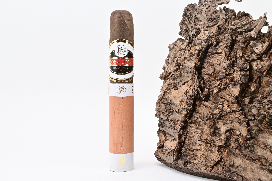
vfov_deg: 32.4
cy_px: 90
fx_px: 312
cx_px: 136
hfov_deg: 47.2
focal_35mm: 41
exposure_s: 1/15
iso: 500
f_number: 22
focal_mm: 27.5
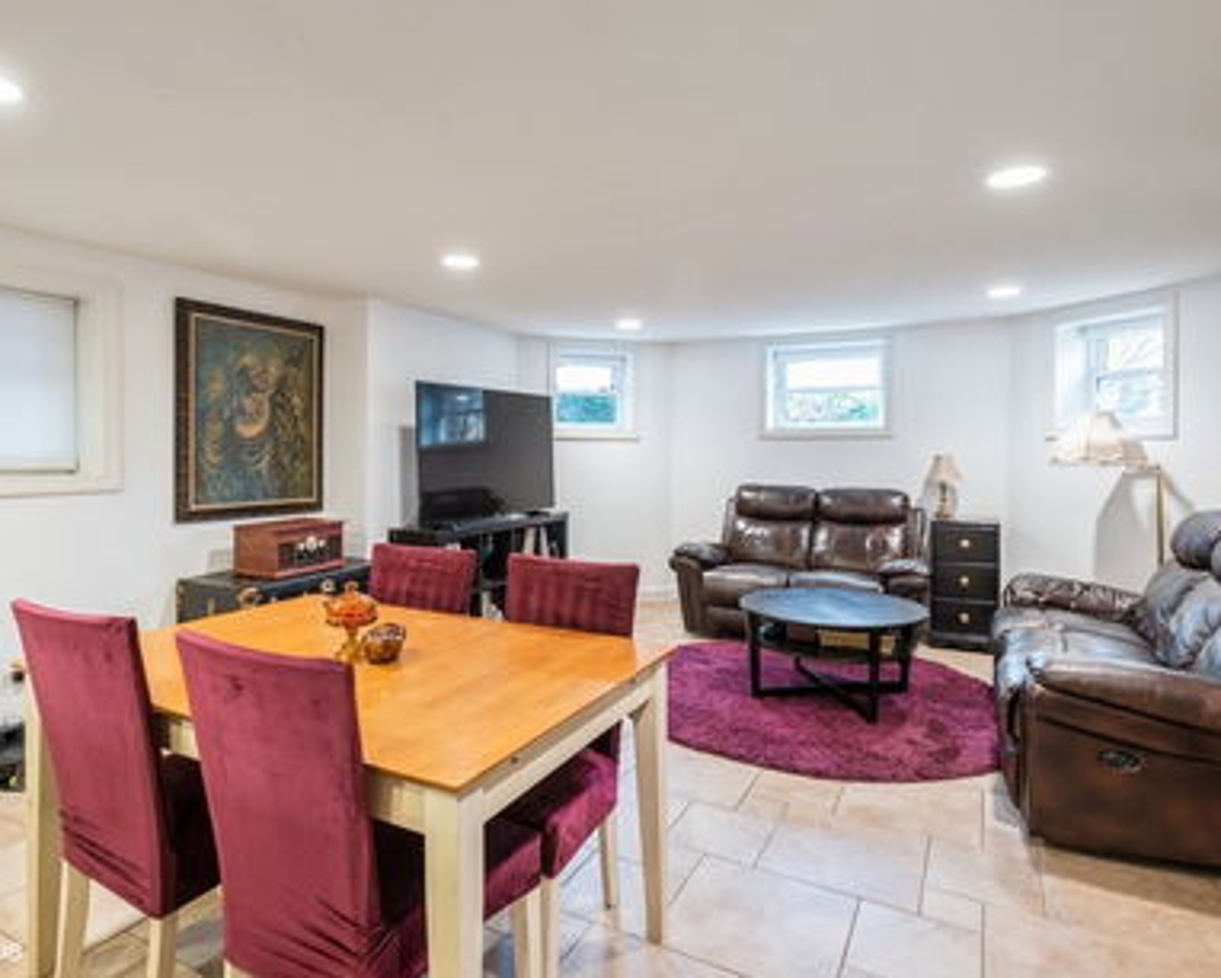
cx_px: 583
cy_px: 470
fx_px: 723
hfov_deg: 80.3
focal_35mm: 20
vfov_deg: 68.1
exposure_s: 1/2.5
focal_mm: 17
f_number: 8
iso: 500
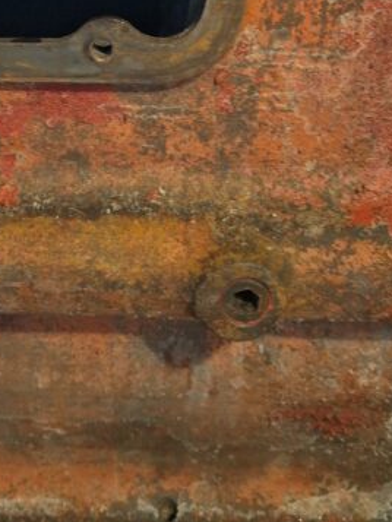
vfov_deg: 24.9
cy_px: -180
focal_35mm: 66
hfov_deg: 22.1
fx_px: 996
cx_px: 118
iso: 400
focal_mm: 5.54
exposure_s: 1/20
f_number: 1.8
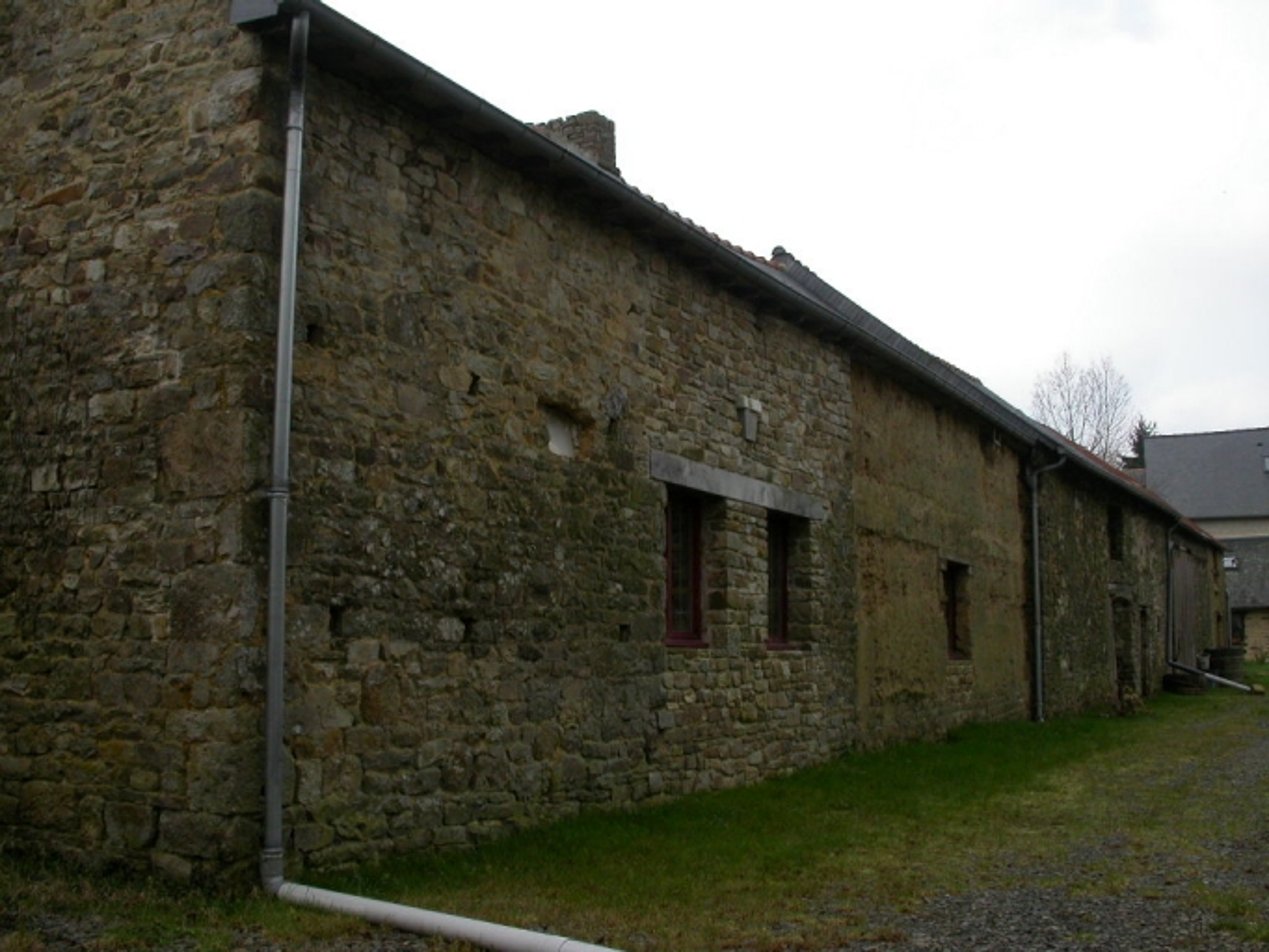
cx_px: 634
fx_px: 1394
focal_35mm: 38
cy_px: 476
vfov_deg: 37.7
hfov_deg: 49.0
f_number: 6.7
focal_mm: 7.85
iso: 100
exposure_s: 1/270
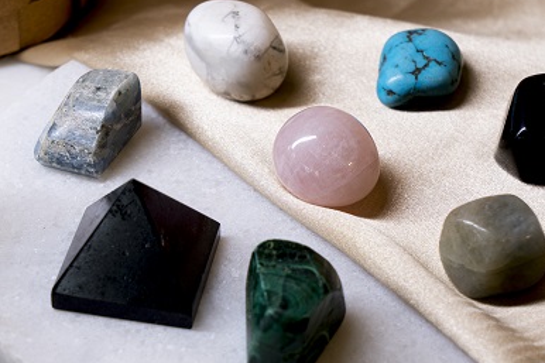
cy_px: 220
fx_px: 1786
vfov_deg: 11.6
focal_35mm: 118
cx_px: 267
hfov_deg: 17.4
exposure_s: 1/160
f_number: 8
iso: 500
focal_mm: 70
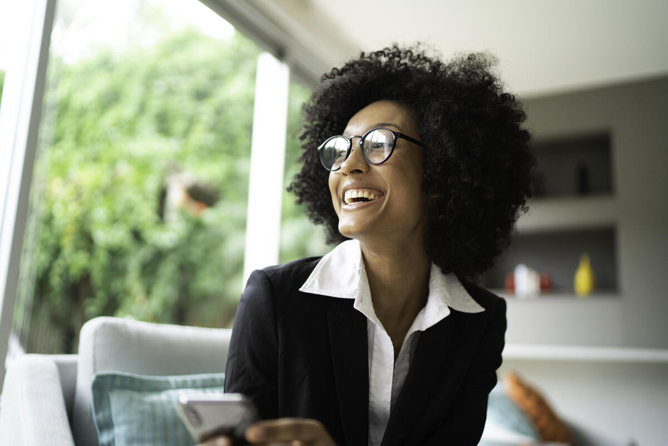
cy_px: 223
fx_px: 650
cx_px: 334
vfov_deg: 37.9
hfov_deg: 54.4
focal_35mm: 35
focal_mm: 35
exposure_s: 1/800
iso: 400
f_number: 1.4
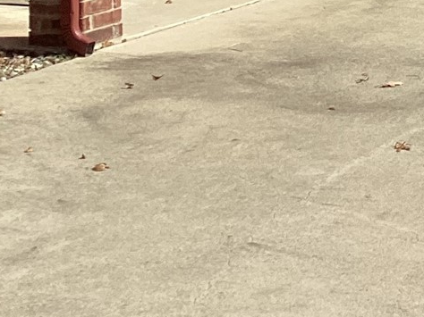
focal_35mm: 134
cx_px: 606
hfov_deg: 13.9
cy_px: -205
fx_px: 1640
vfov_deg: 10.5
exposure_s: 1/1508
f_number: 2.4
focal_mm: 3.3
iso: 25
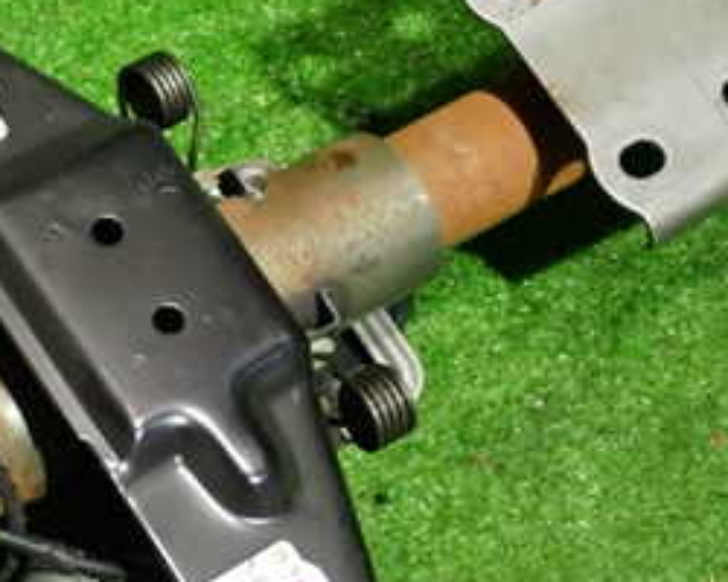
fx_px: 2068
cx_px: 70
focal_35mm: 96
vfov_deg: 16.0
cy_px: 407
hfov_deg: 19.6
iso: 800
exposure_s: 1/25
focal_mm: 7.31
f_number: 2.8
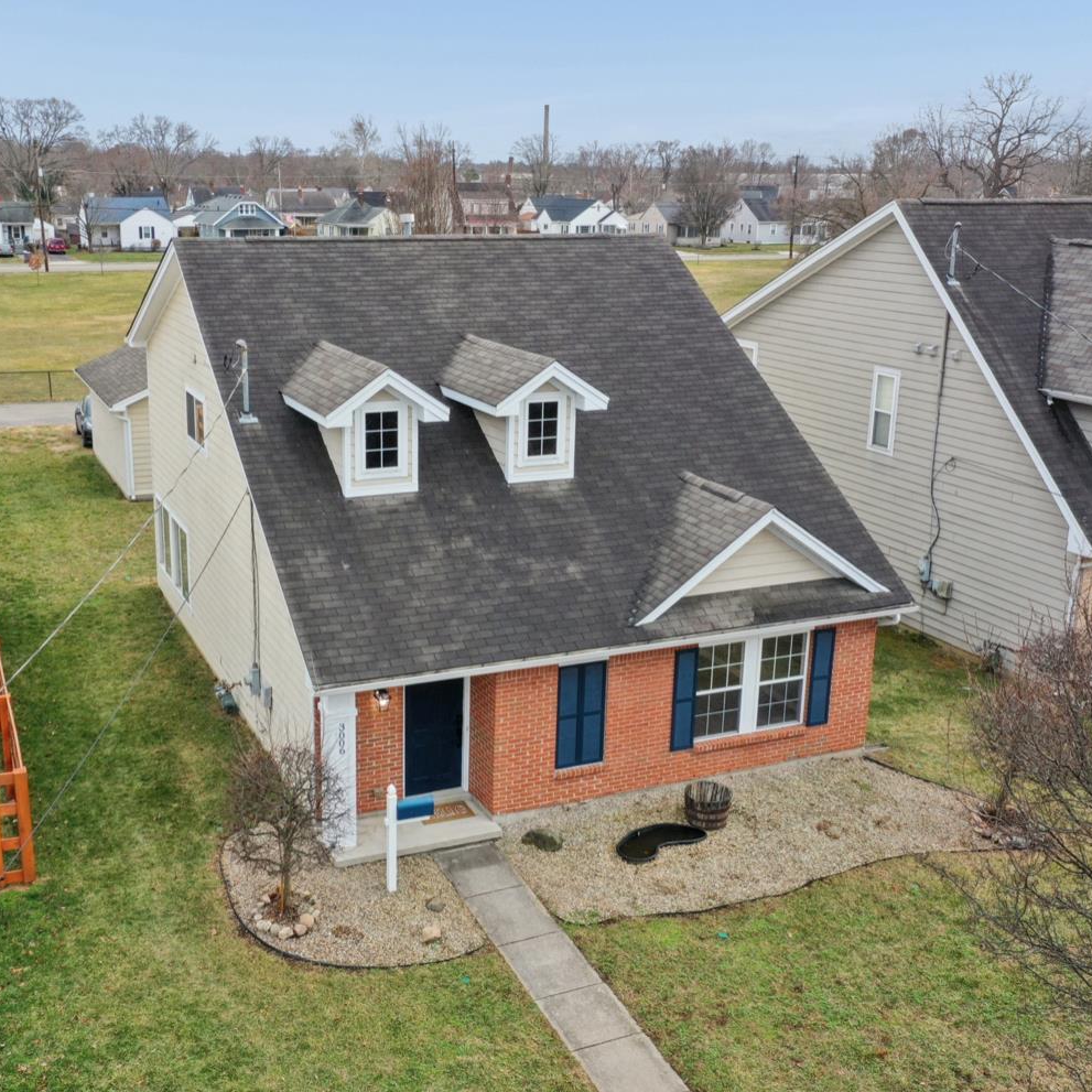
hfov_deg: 45.9
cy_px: 549
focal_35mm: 36
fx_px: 1285
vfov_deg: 46.0
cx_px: 450
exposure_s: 1/30
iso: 120
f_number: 8
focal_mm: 10.3
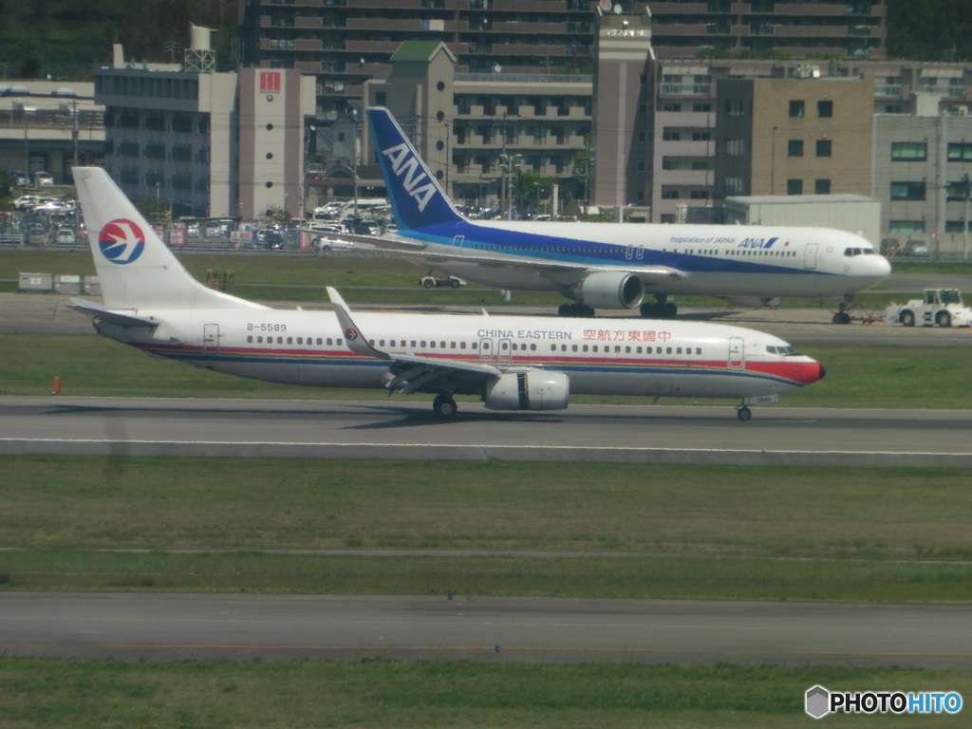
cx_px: 486
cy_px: 364
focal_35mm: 364
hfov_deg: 5.4
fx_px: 10221
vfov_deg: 4.1
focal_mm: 65
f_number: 6.3
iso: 100
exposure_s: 1/640
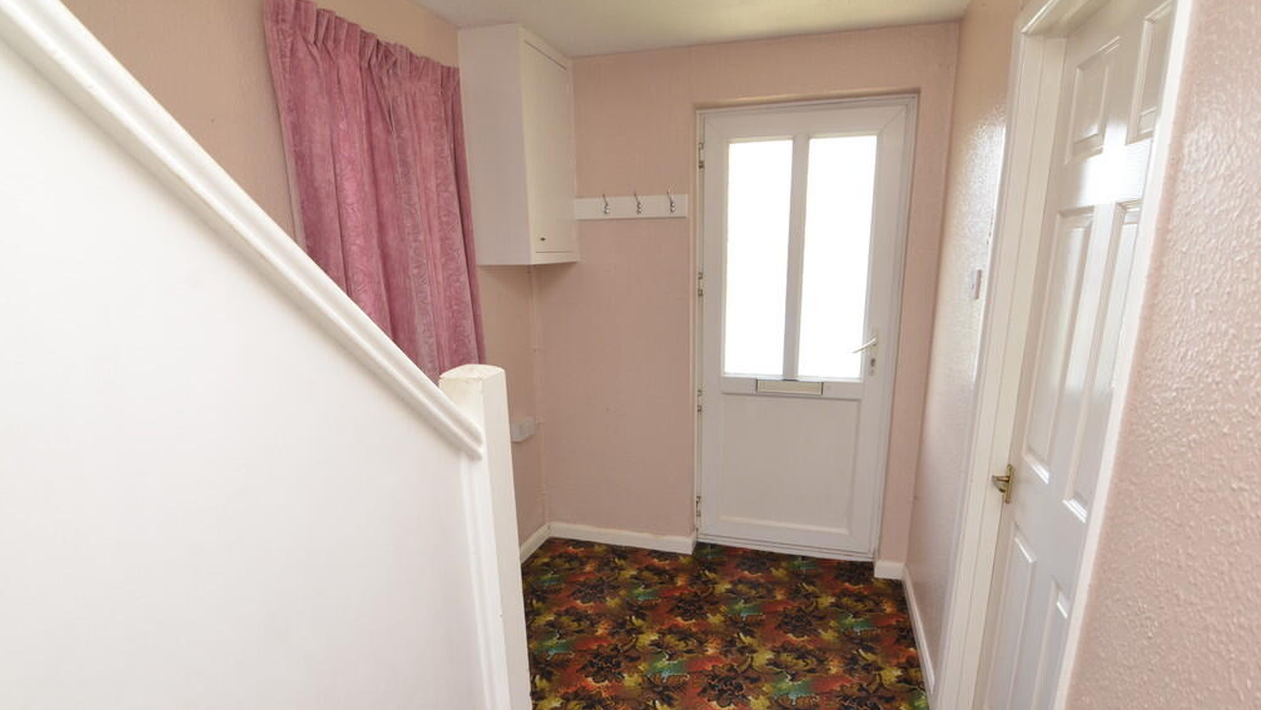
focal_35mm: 18
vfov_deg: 62.1
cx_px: 636
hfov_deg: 94.2
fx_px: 586
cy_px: 408
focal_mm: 11
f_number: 7.1
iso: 720
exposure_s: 1/50
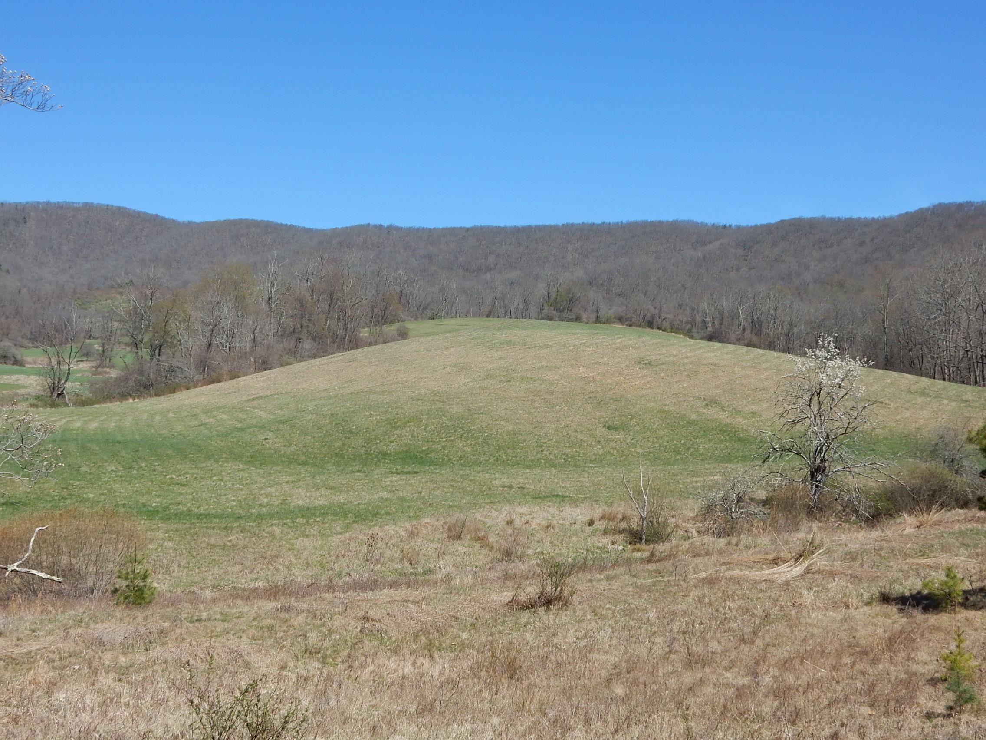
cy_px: 370
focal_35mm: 43
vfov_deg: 33.6
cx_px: 493
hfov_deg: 43.9
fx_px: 1225
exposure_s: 1/1000
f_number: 4.2
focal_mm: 7.6
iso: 125
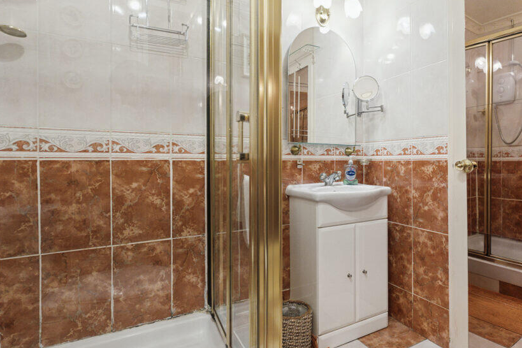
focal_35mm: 21
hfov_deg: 80.8
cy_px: 162
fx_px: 299
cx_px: 324
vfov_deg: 60.3
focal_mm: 11
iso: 640
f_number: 3.5
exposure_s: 1/80
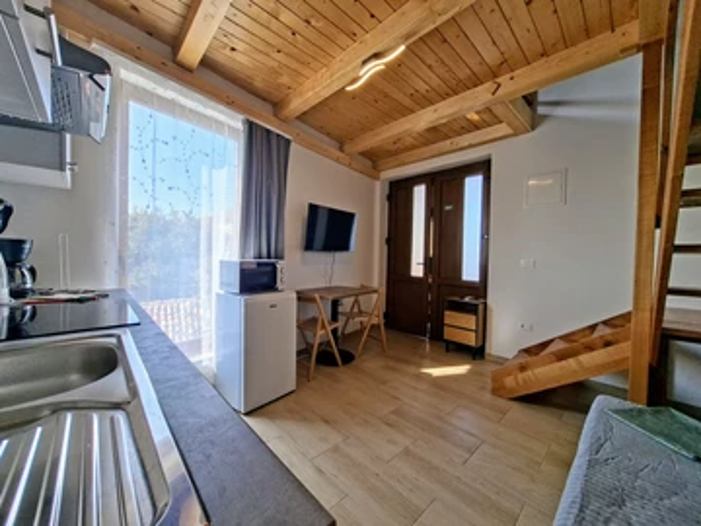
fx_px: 263
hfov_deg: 106.2
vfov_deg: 89.9
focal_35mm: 13
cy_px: 263
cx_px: 350
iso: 40
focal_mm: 1.74
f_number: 2.2
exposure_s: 1/120
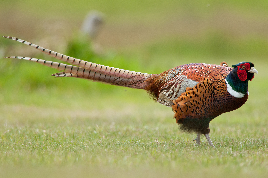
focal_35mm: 750
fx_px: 5576
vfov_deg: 1.8
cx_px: 134
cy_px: 89
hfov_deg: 2.8
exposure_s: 1/800
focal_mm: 500
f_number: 6.7
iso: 500
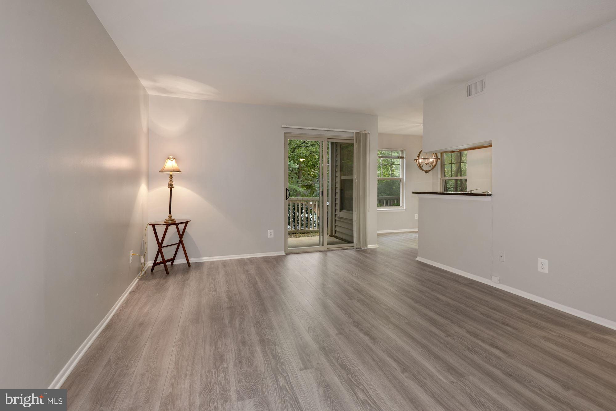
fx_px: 291
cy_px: 206
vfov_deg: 70.5
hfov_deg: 93.3
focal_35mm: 17
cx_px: 308
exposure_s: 1
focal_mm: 17
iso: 100
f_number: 8
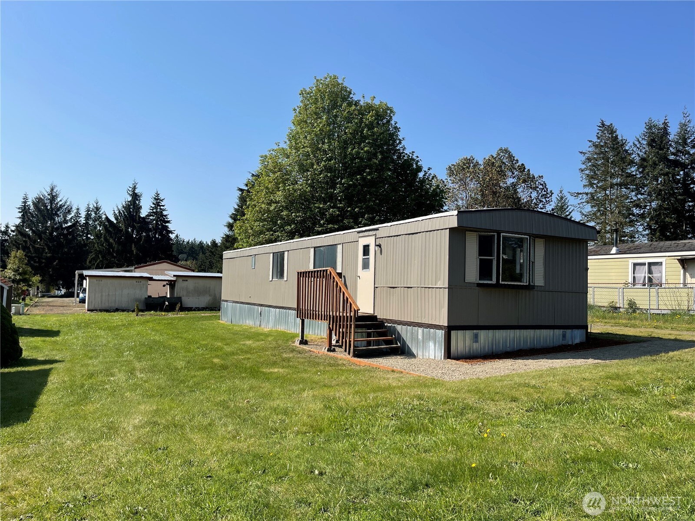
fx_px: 502
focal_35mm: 25
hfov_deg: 69.4
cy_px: 260
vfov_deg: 54.9
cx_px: 348
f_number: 1.6
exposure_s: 1/3448
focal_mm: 5.1
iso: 32
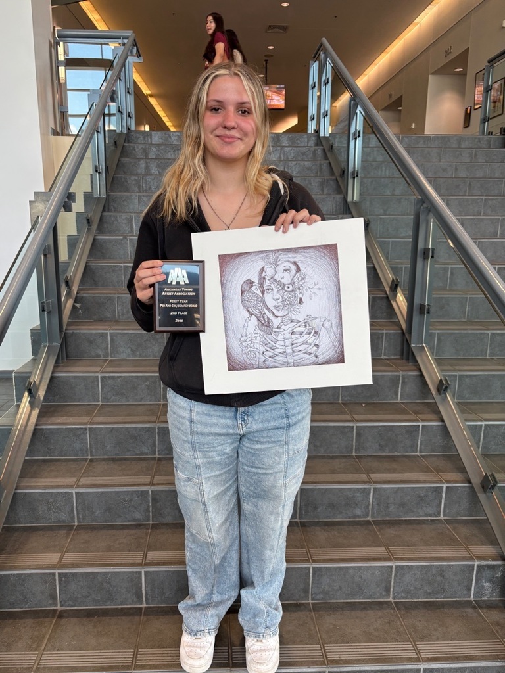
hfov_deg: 53.1
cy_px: 336
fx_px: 506
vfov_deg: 67.3
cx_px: 252
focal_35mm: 26
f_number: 1.6
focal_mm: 5.96
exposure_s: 1/120
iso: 80
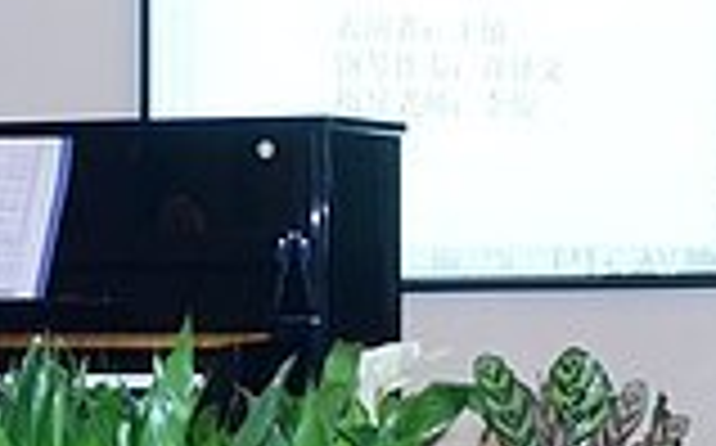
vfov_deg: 9.1
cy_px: 128
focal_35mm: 144
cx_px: 802
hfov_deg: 14.2
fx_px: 2805
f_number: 4
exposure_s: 1/100
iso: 1600
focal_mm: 25
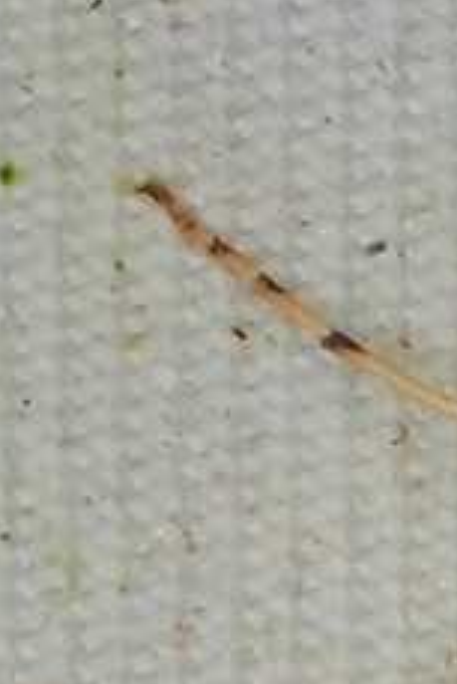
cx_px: 857
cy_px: 936
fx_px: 9829
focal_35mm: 517
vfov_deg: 4.0
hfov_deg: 2.7
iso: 100
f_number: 6.3
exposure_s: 1/640
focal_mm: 18
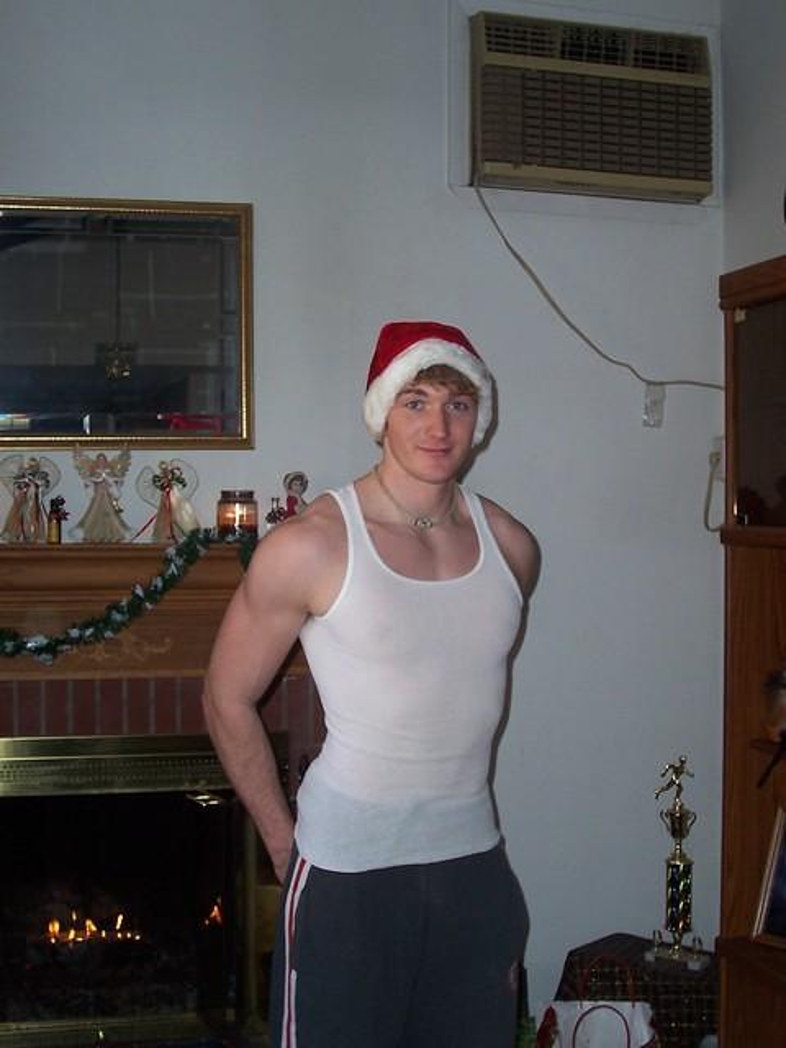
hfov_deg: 31.5
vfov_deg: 41.2
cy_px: 524
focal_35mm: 46
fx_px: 1393
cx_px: 393
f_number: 3
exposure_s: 1/60
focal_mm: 7
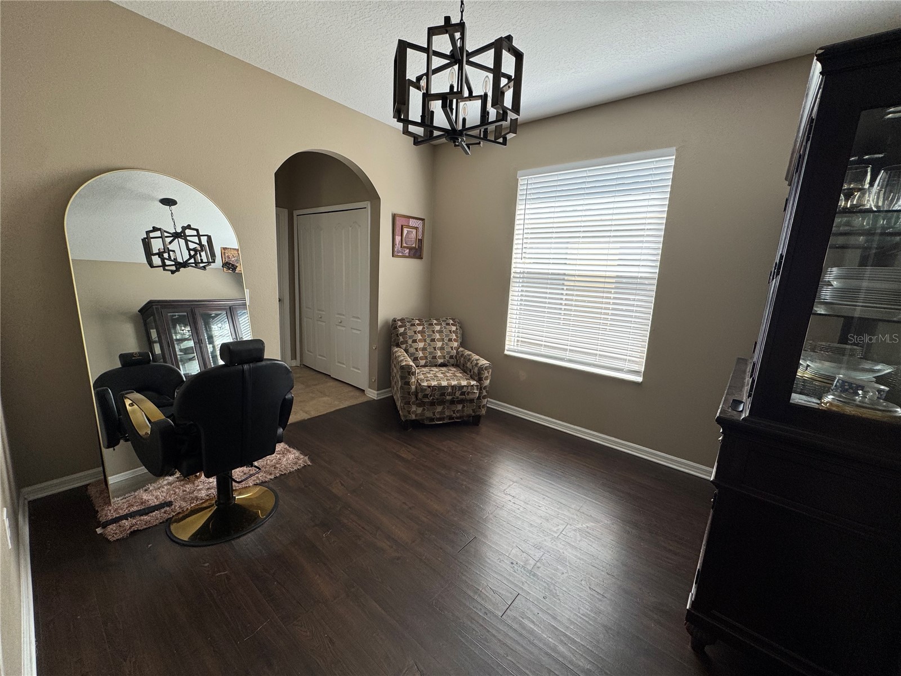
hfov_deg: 102.1
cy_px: 338
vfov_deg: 85.7
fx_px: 364
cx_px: 450
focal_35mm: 14
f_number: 2.2
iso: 50
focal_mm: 2.22
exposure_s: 1/99
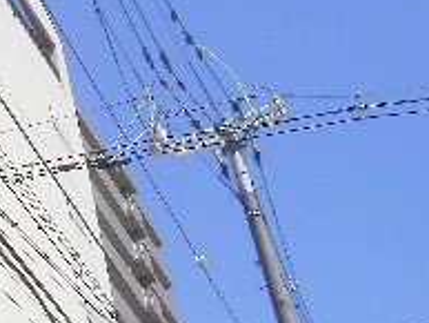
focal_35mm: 86
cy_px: 332
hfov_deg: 19.0
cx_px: -273
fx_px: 1066
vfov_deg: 16.8
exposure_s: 1/200
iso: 100
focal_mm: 4.65
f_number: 7.8
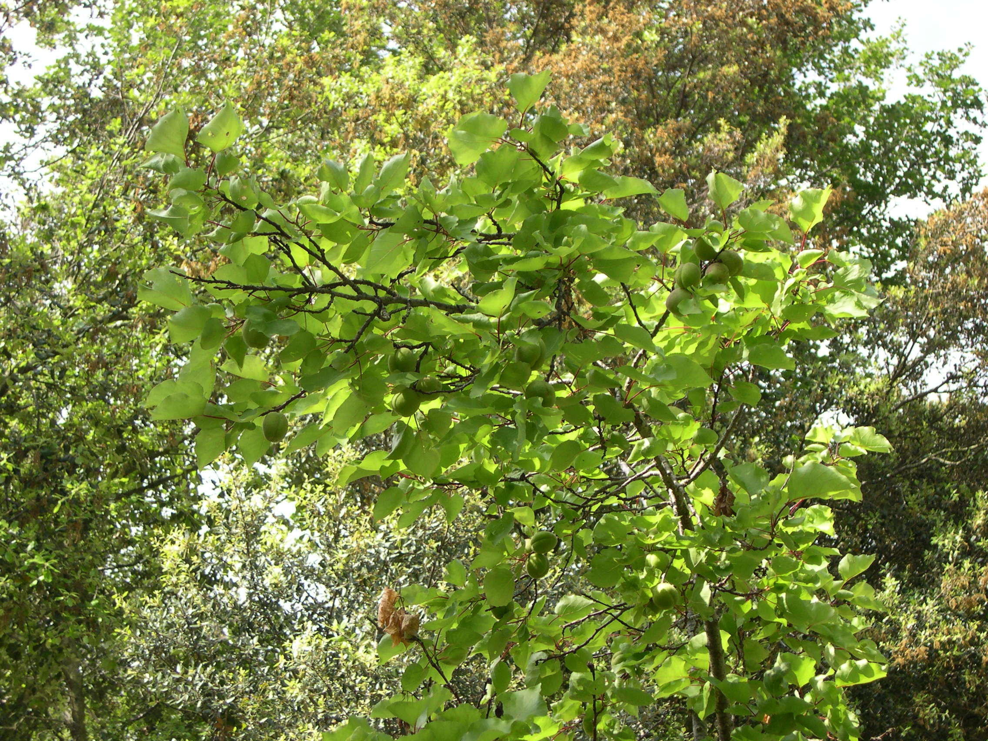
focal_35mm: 82
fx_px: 2340
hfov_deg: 23.8
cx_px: 494
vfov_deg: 18.0
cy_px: 370
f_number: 4.1
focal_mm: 17.4
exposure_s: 1/196
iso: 100
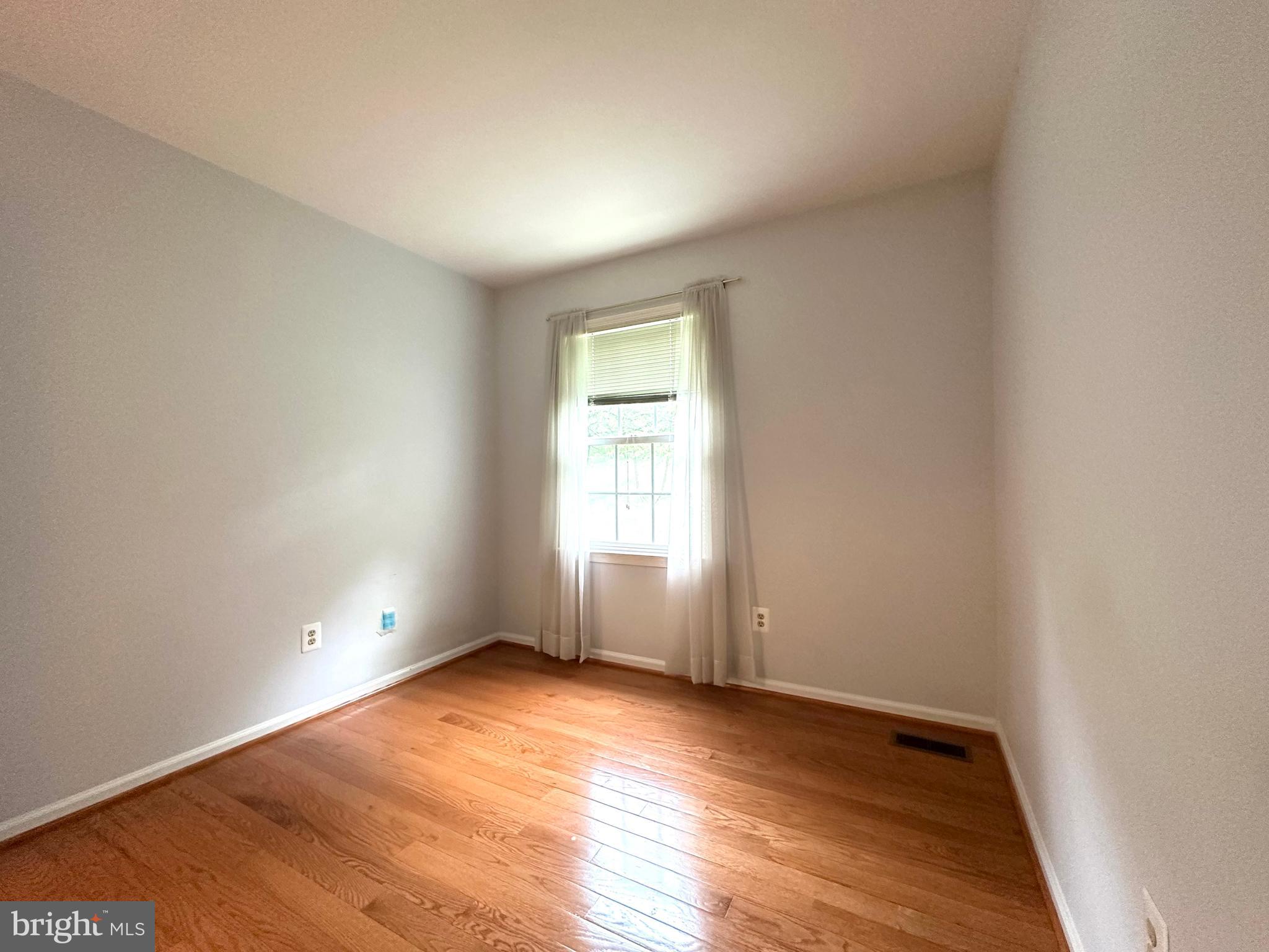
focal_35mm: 14
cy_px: 476
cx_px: 634
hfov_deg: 102.1
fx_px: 513
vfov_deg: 85.7
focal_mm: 2.22
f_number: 2.2
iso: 400
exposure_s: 1/60
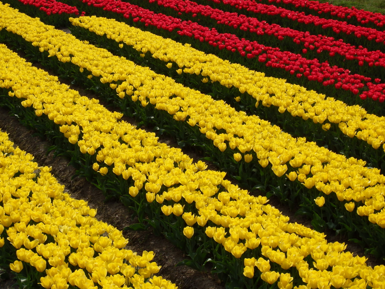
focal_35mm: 97
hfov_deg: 20.2
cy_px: 144
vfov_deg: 15.2
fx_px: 1079
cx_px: 192
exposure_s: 1/400
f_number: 4.9
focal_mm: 17.3
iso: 125
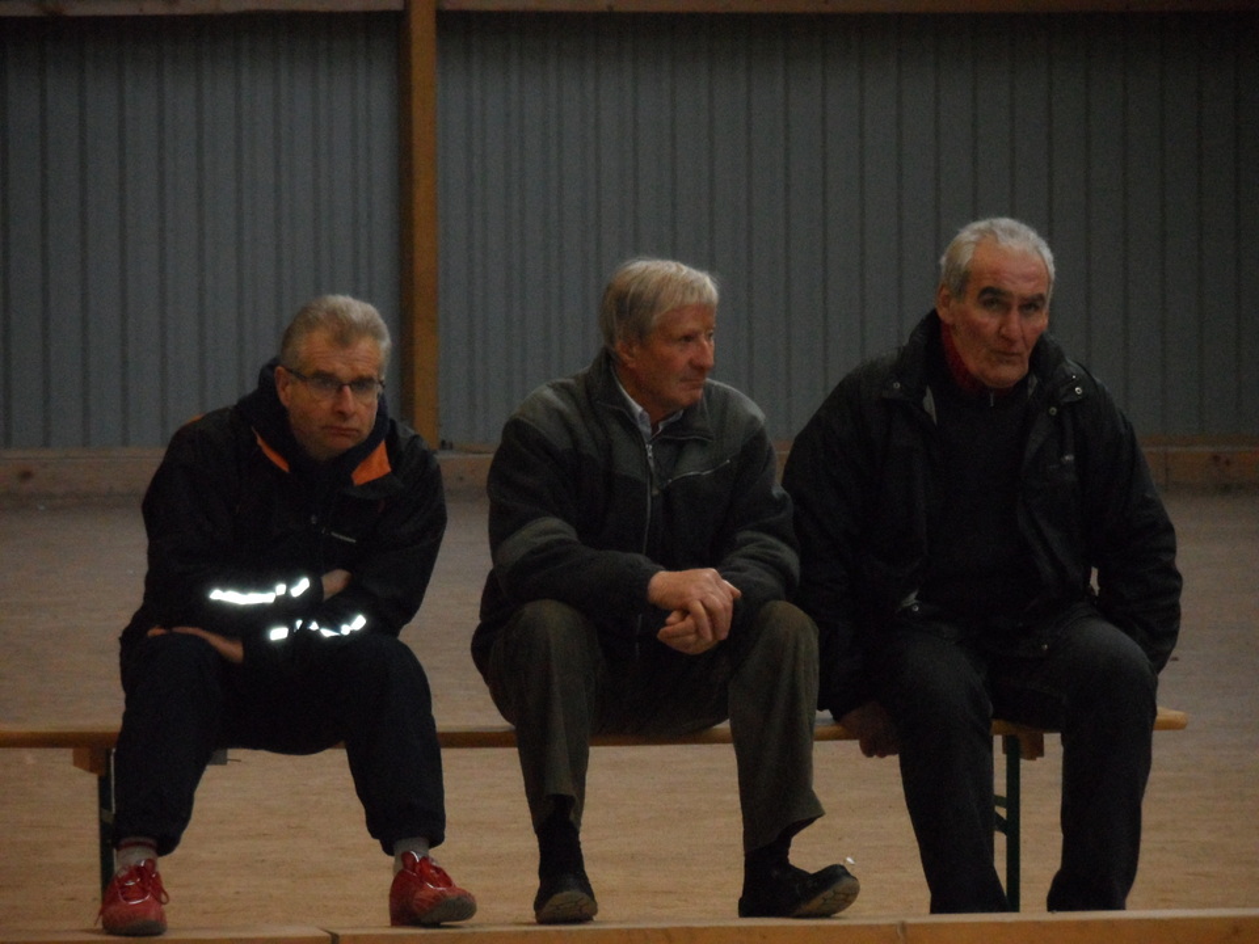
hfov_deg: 7.3
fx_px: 9820
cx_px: 630
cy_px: 472
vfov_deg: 5.5
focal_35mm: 270
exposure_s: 1/60
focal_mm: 44.4
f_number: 5
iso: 640
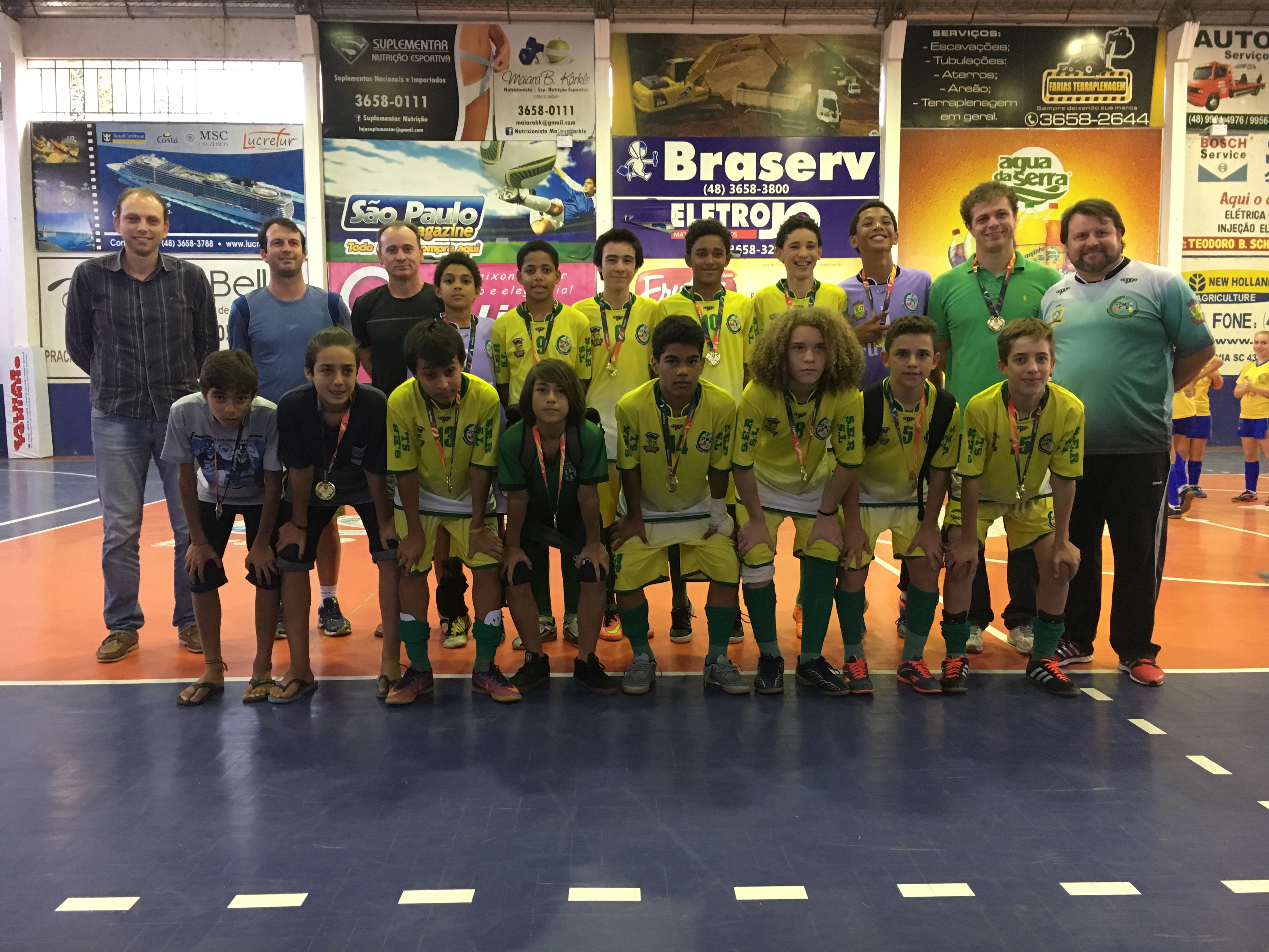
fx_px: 1063
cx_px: 634
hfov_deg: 61.7
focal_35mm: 29
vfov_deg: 48.2
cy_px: 476
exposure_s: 1/30
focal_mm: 4.15
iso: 160
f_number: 2.2
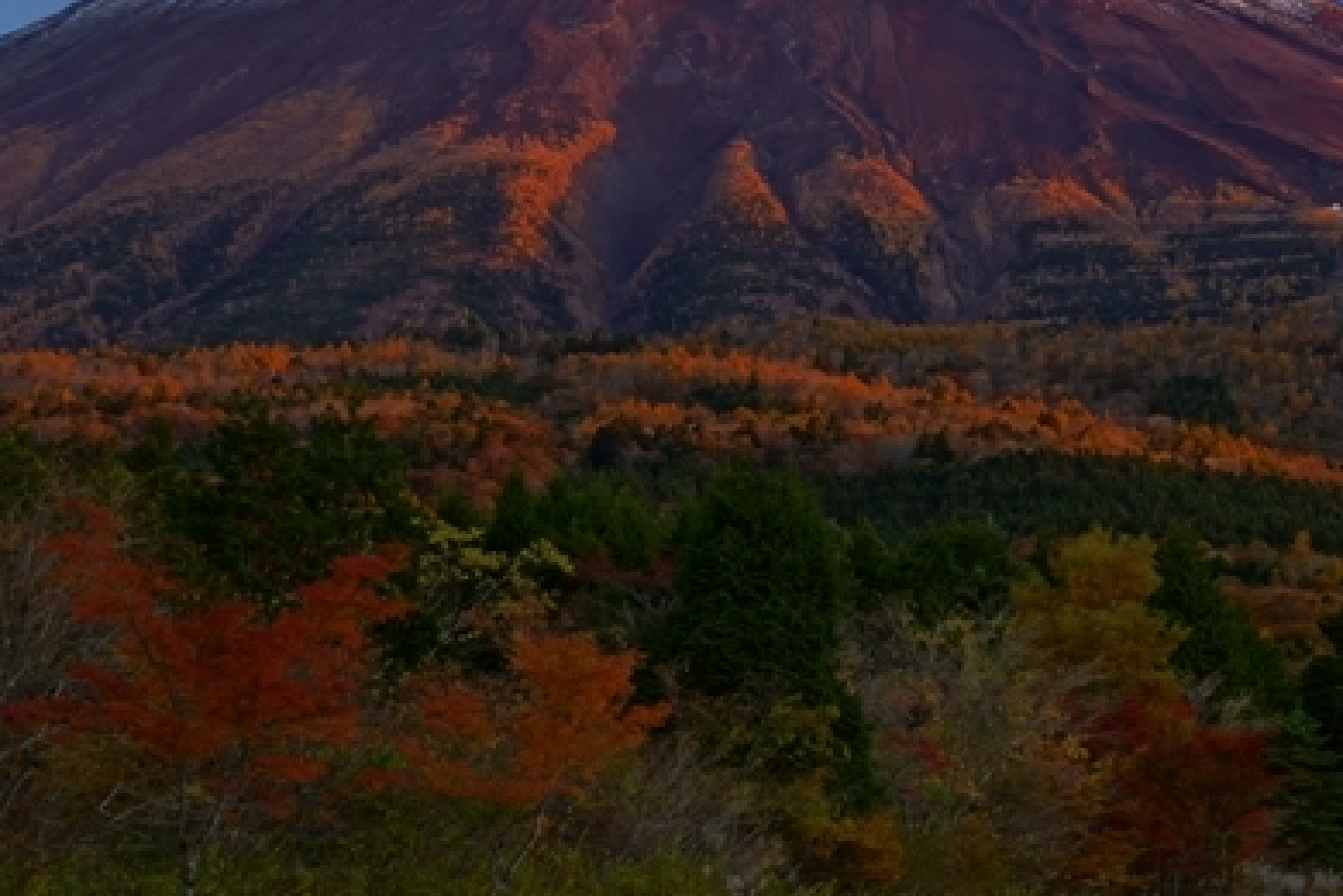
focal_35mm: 115
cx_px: 802
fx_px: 4290
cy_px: 243
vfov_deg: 11.9
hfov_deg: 17.8
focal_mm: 70
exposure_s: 1
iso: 100
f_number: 16
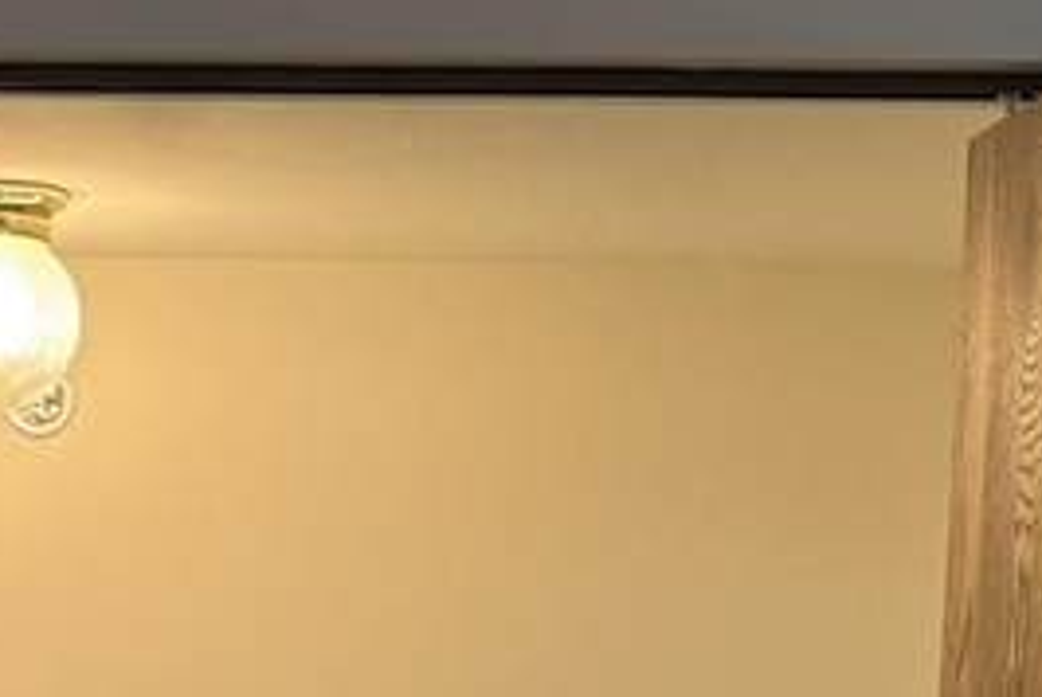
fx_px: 3477
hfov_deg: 16.8
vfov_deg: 10.3
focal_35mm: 120
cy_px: 1527
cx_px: 98
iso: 125
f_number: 1.78
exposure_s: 1/120
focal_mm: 6.76
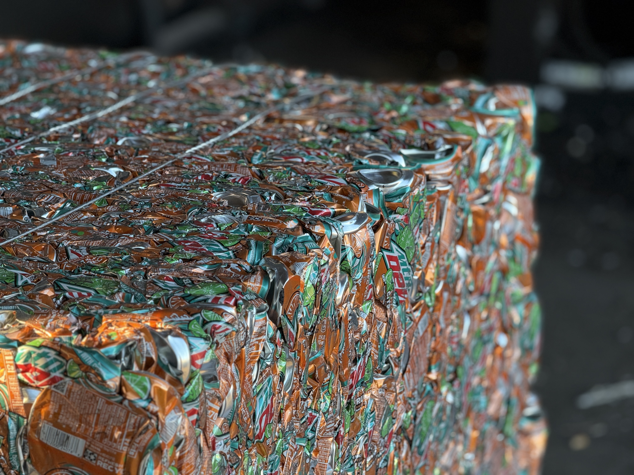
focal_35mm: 120
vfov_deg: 12.3
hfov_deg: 16.4
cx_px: 317
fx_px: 2198
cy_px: 238
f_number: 2.8
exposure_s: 1/99
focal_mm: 15.66
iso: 125
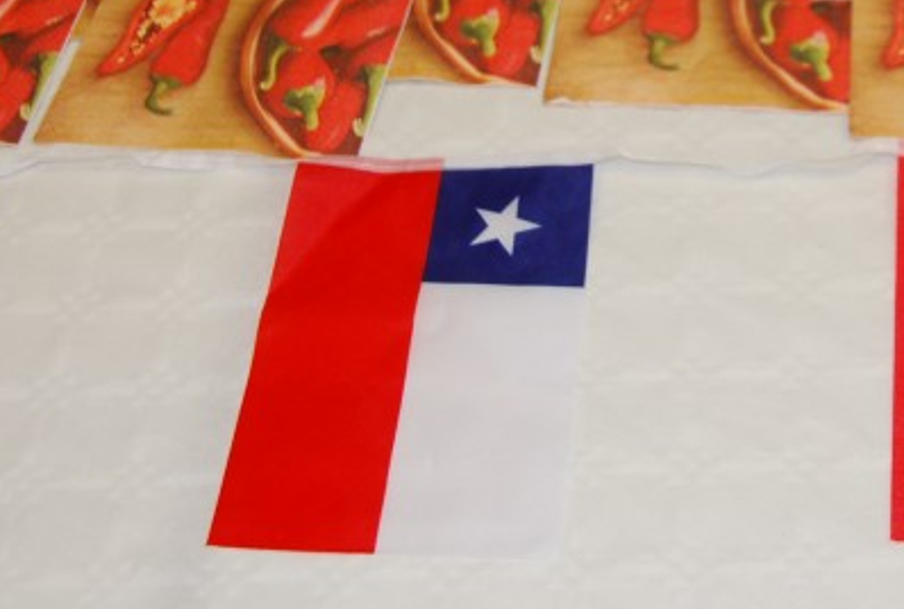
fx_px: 1864
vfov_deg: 18.4
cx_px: 705
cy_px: 109
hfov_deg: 26.8
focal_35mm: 74
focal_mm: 22
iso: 400
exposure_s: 1/60
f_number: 4
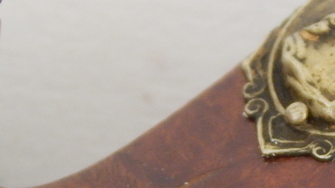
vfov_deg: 2.0
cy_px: 189
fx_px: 5469
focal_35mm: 616
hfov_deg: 3.5
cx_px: 212
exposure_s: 1/15
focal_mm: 37.1
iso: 450
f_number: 5.4
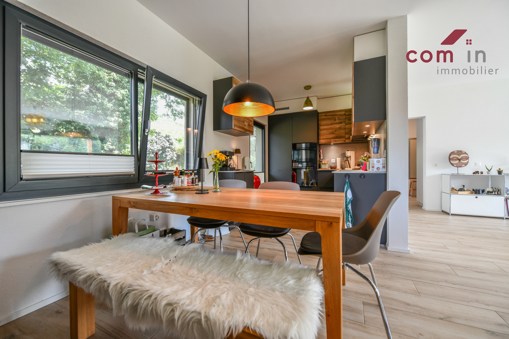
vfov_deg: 81.2
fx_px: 198
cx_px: 254
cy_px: 170
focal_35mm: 14
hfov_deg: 104.3
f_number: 4.5
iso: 400
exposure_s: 1/80
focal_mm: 14
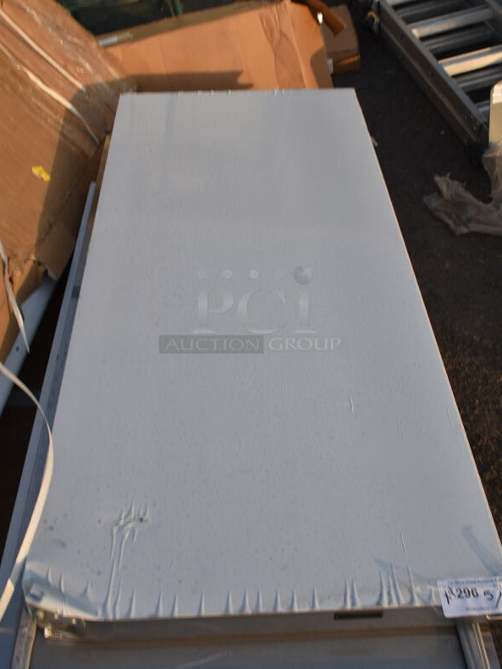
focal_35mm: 40
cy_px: 309
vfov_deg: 46.8
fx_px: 774
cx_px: 254
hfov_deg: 35.9
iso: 100
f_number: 6.3
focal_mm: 24
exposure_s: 1/160
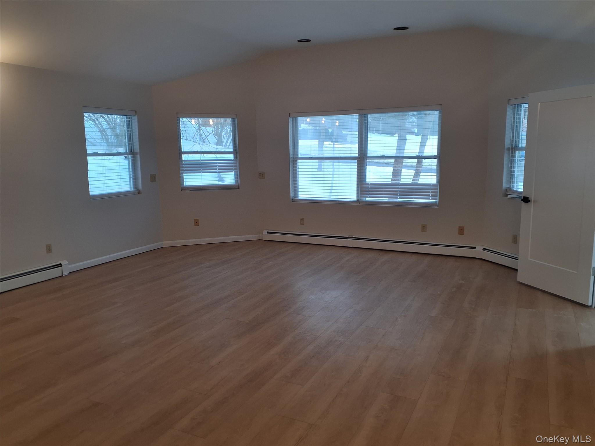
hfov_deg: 65.3
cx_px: 298
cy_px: 223
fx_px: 464
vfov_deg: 51.4
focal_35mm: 27
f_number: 1.9
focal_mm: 3.58
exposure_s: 1/138
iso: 40
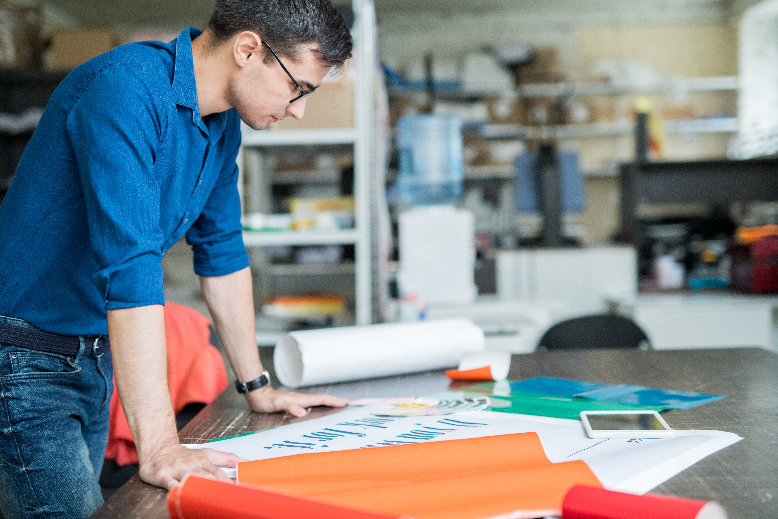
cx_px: 388
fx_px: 1102
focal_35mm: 51
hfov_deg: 38.9
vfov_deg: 26.5
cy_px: 255
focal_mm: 50
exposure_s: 1/160
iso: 800
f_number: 2
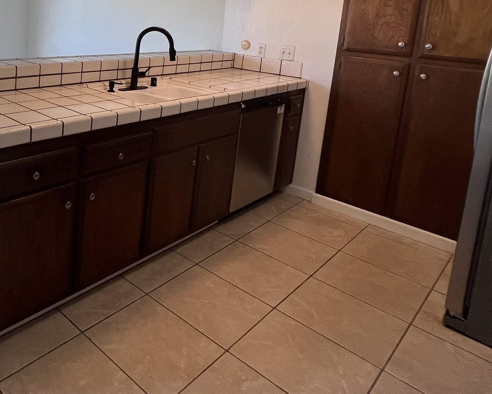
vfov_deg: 49.4
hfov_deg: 56.3
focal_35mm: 27
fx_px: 393
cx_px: 59
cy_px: 67
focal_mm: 1.57
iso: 80
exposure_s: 1/120
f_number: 1.8
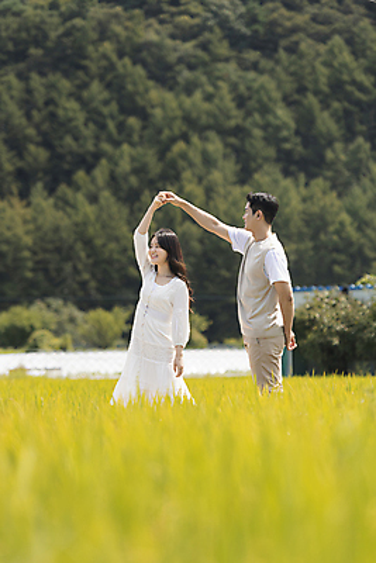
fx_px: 2035
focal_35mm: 130
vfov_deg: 15.8
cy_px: 282
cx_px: 188
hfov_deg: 10.6
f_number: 3.2
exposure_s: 1/1250
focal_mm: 130
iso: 200
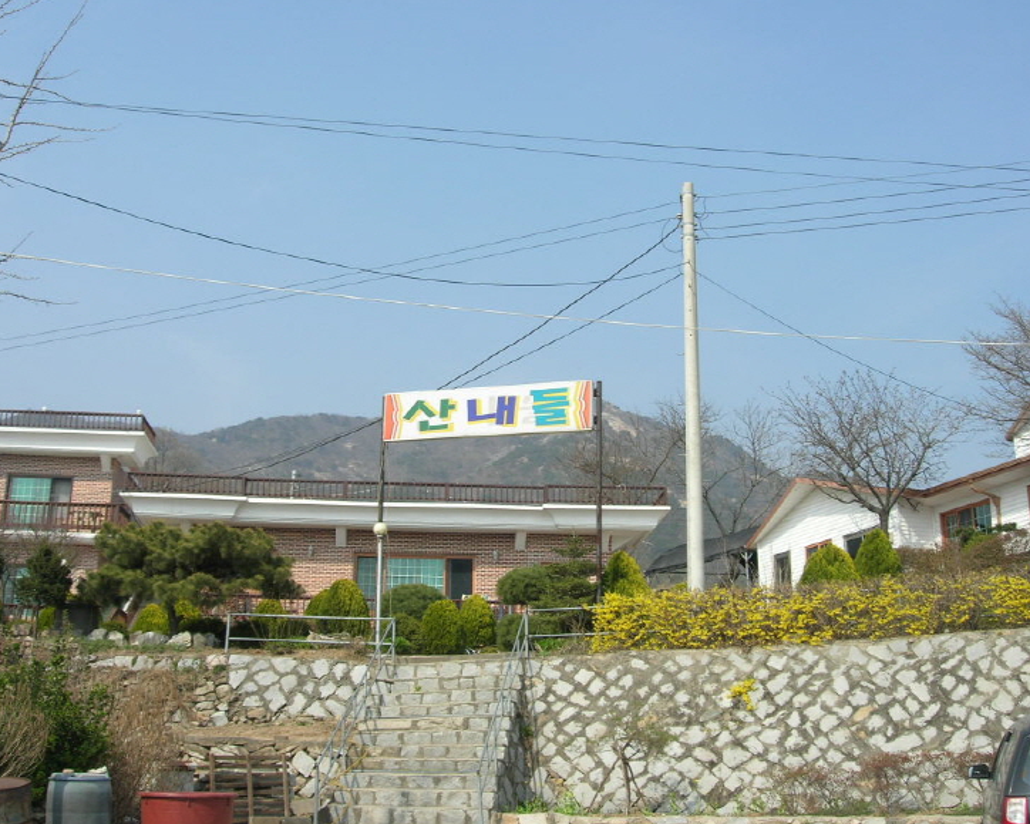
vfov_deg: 36.5
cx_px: 533
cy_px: 411
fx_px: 1250
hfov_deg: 44.8
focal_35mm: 41
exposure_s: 1/527
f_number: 4.8
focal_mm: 7.8
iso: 64
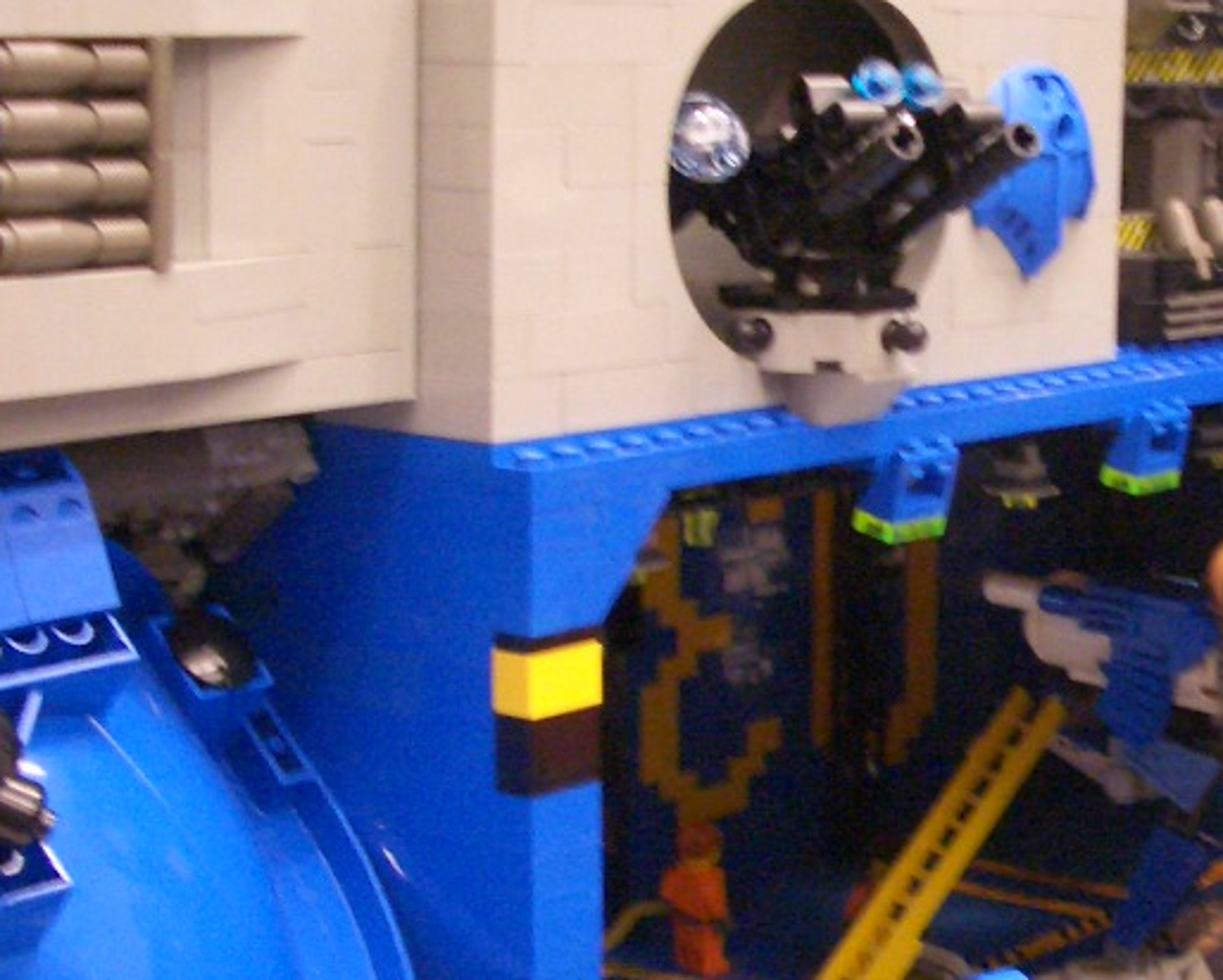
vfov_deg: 18.1
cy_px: 637
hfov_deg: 22.0
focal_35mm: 85
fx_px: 3079
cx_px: 1078
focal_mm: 5.8
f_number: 2.6
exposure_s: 1/15
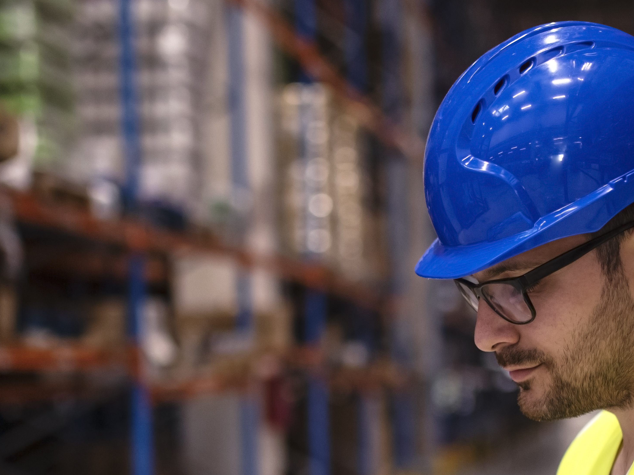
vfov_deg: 15.2
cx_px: 463
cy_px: 494
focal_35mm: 95
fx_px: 1740
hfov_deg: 20.5
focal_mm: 35
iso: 500
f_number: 1.4
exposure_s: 1/200
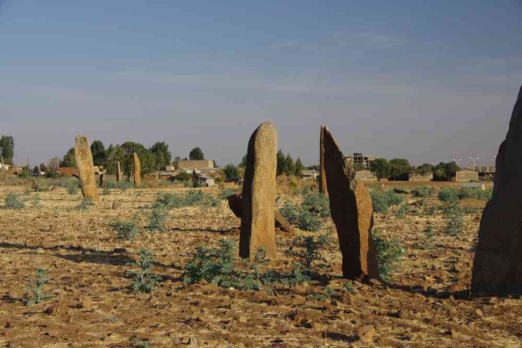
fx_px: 1044
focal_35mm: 72
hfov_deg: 28.1
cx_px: 261
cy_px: 174
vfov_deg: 18.9
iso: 200
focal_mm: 47.5
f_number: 11
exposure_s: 1/80
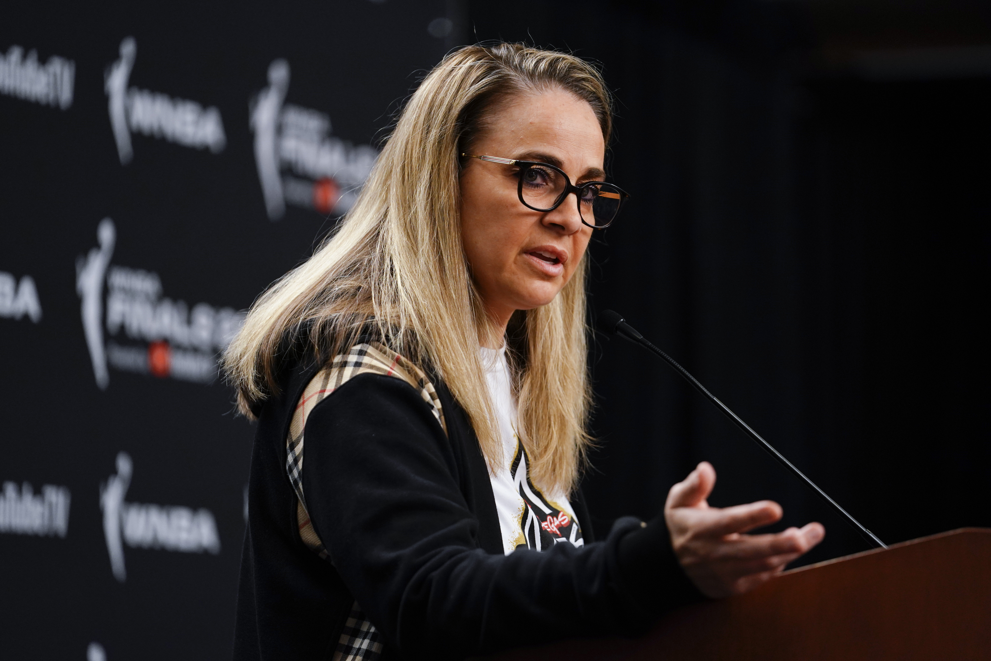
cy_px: 330
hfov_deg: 10.8
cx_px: 496
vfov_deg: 7.2
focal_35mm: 191
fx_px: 5257
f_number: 2.8
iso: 1600
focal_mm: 191
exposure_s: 1/200
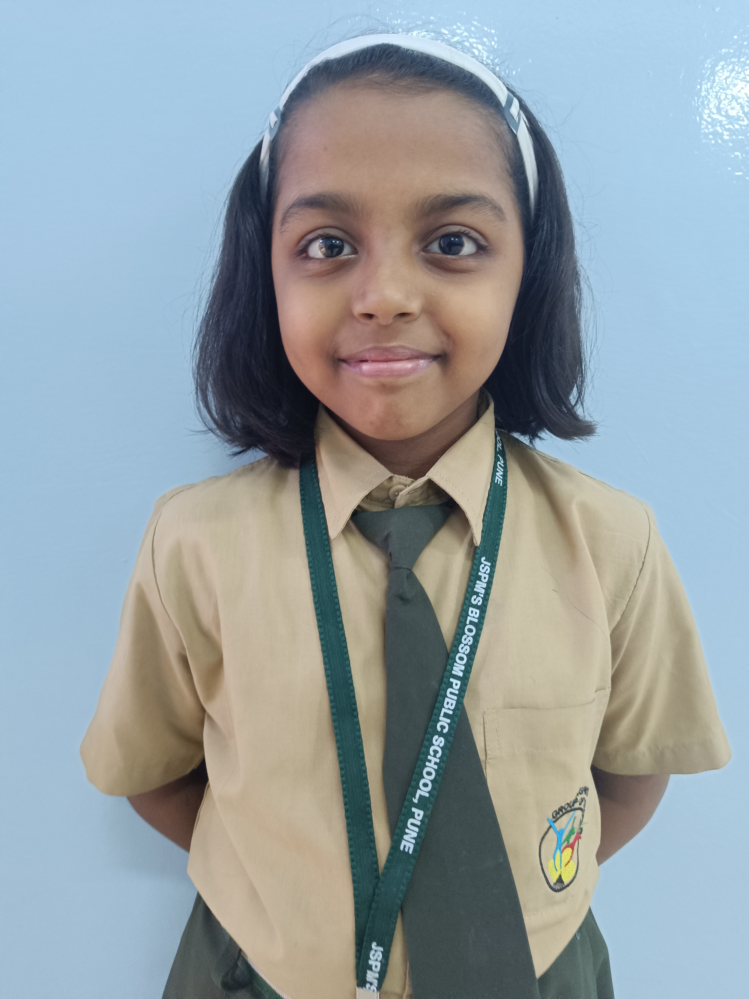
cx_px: 374
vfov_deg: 71.6
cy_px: 500
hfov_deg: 56.8
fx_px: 692
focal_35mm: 24
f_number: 1.88
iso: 906
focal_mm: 5.59
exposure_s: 1/25
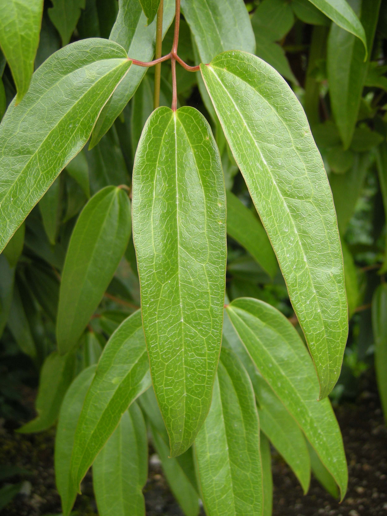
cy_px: 221
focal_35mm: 42
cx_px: 173
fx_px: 626
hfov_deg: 34.3
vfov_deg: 44.7
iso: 79
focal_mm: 7.5
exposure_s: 1/49
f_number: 2.7
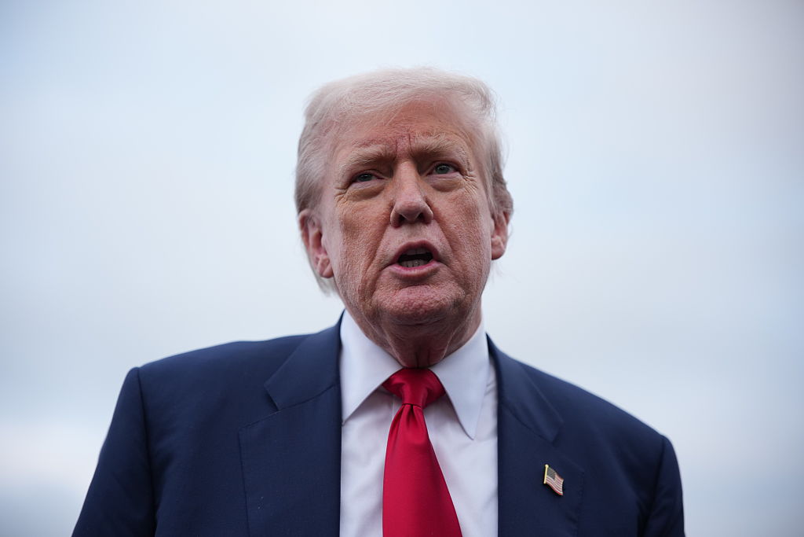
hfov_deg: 28.8
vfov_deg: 19.5
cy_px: 268
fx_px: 1563
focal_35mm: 70
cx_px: 402
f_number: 2
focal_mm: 70
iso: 500
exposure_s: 1/1000
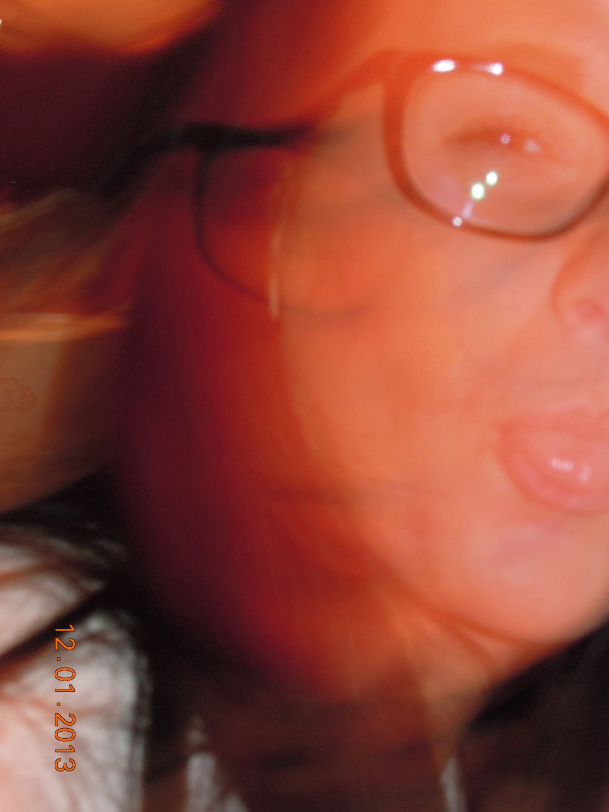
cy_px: 406
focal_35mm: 85
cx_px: 304
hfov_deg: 17.4
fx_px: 1994
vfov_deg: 23.0
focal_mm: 15.2
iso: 400
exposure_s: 1/2.5
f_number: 5
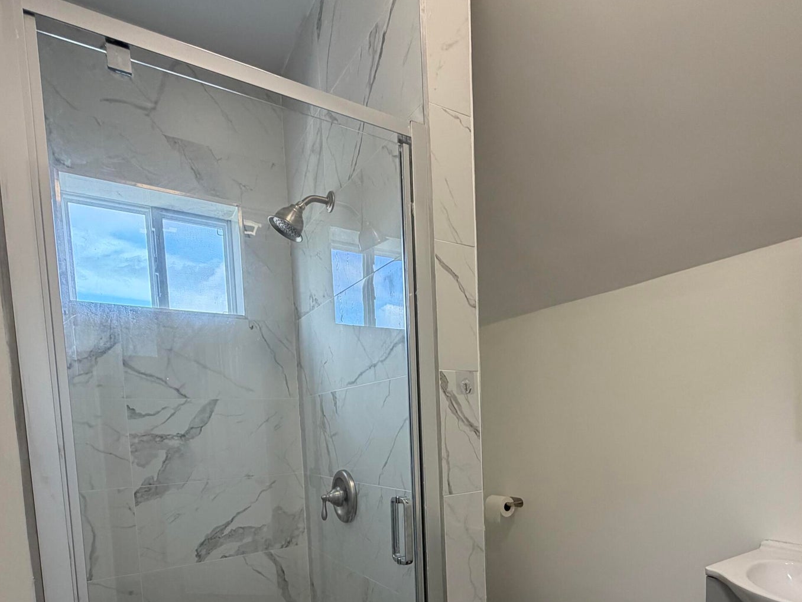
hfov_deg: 76.2
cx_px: 441
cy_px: 466
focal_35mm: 22
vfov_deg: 57.3
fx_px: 510
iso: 200
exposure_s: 1/120
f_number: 2.2
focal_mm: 2.22
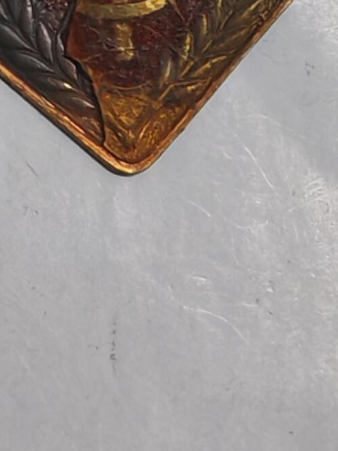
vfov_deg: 8.4
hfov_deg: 6.3
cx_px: -103
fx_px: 3048
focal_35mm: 234
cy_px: -84
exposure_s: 1/50
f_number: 1.95
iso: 800
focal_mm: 5.52
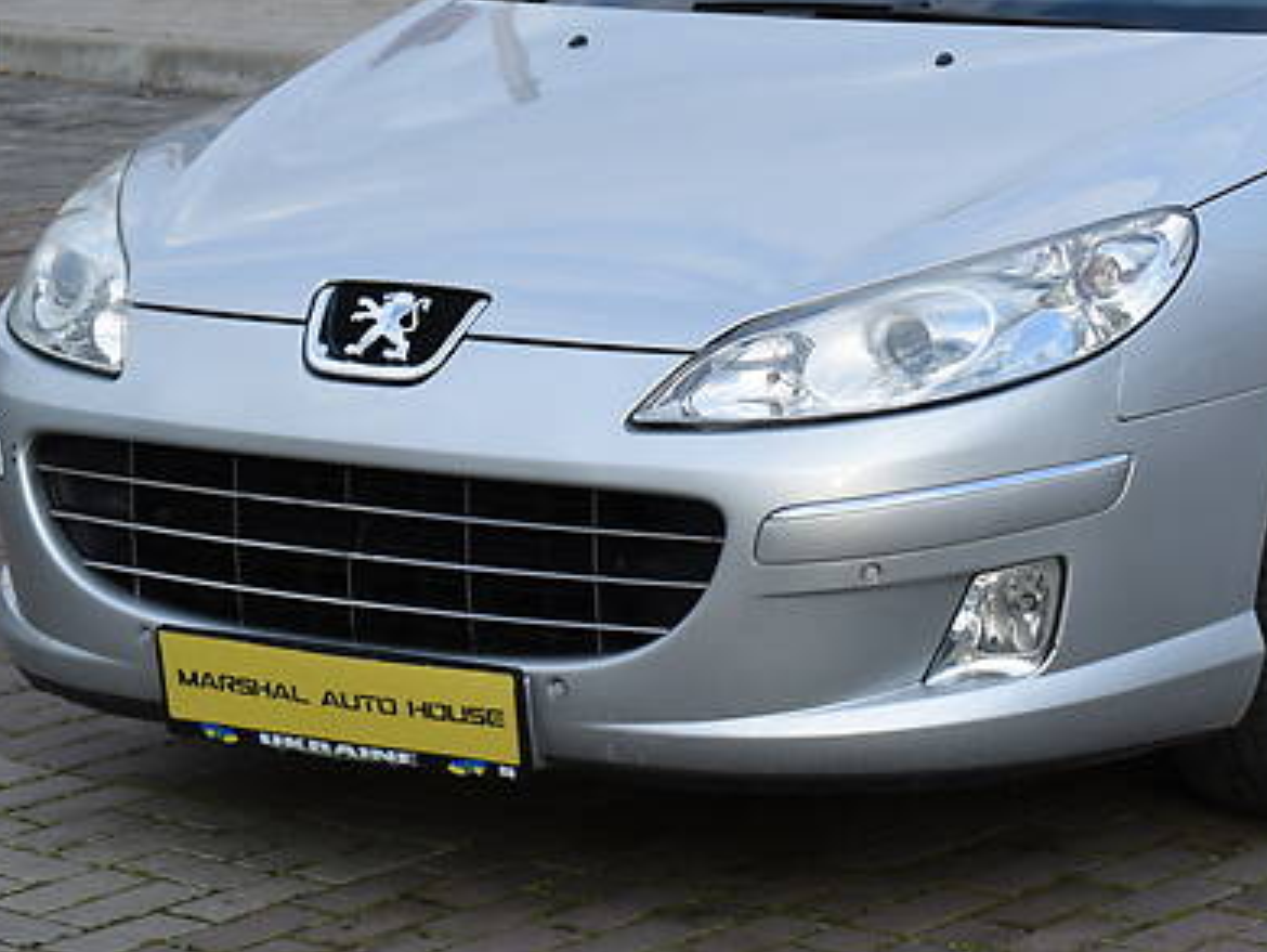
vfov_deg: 10.9
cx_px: 1049
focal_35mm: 136
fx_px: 4981
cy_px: 106
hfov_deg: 14.4
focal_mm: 46
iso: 360
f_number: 8
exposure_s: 1/250
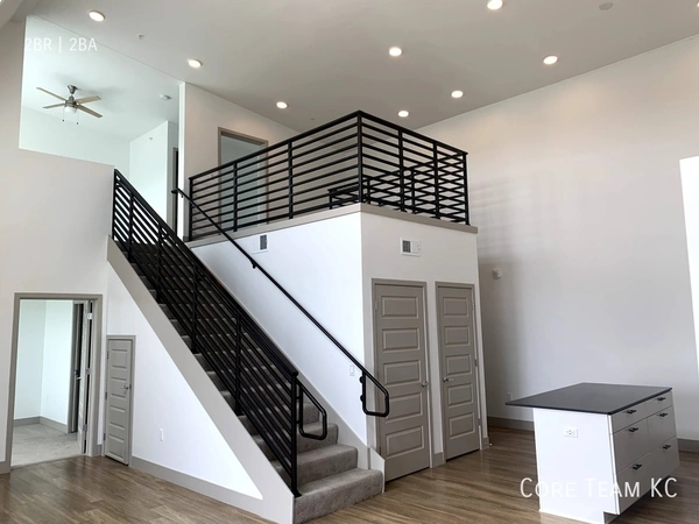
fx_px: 525
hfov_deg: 67.3
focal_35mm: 26
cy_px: 262
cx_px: 350
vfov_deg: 53.1
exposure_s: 1/120
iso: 25
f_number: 1.8
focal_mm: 4.25
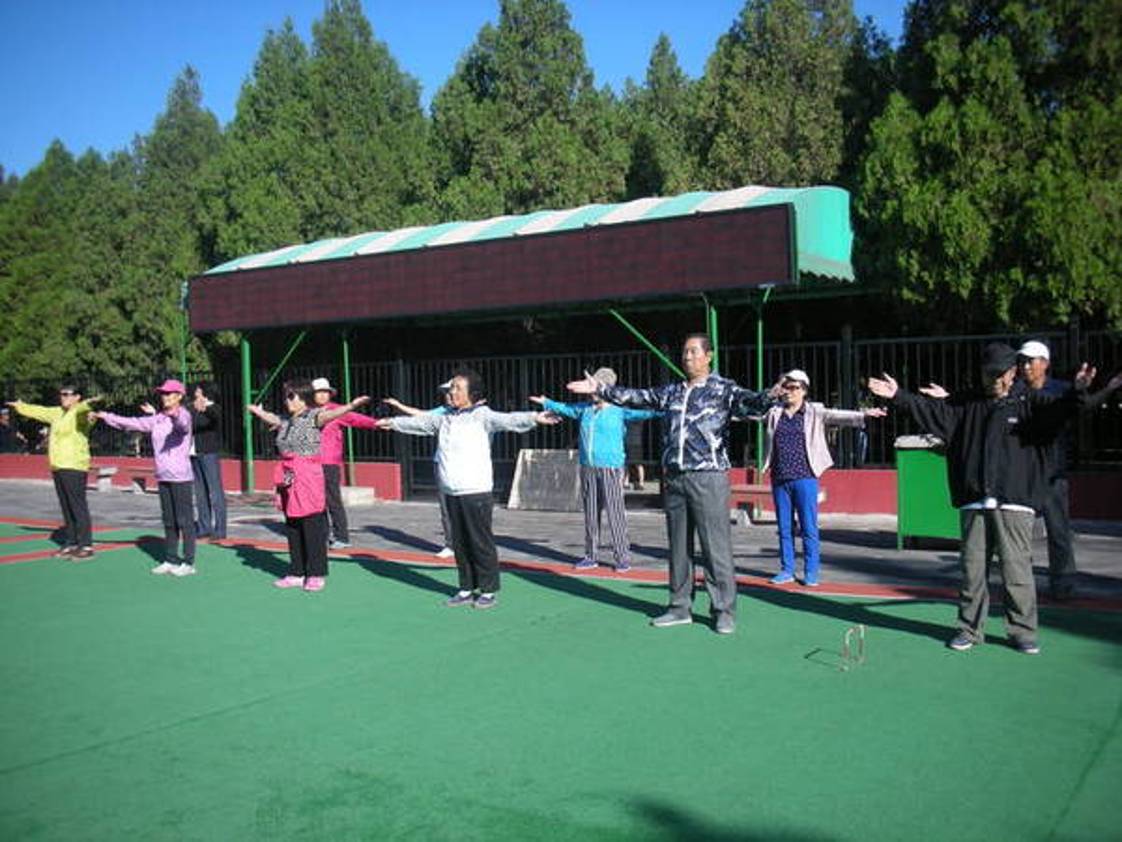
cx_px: 561
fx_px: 1134
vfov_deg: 40.7
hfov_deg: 52.6
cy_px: 421
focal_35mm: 35
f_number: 7.9
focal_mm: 5.8
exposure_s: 1/130
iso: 50
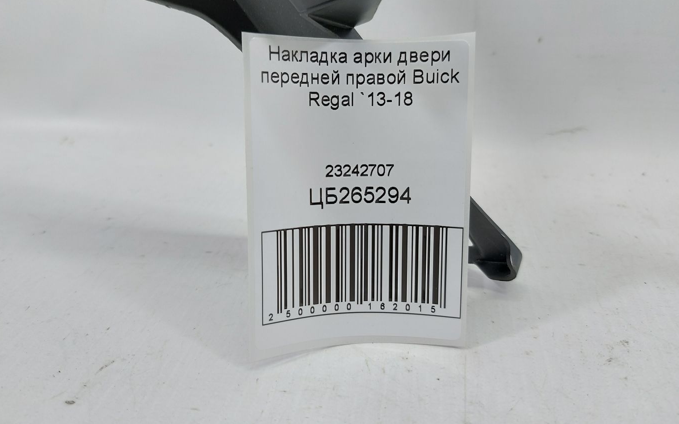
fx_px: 481
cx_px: 334
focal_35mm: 26
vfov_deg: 47.5
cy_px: 185
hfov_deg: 70.4
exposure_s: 1/50
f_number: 1.8
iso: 80
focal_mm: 5.23
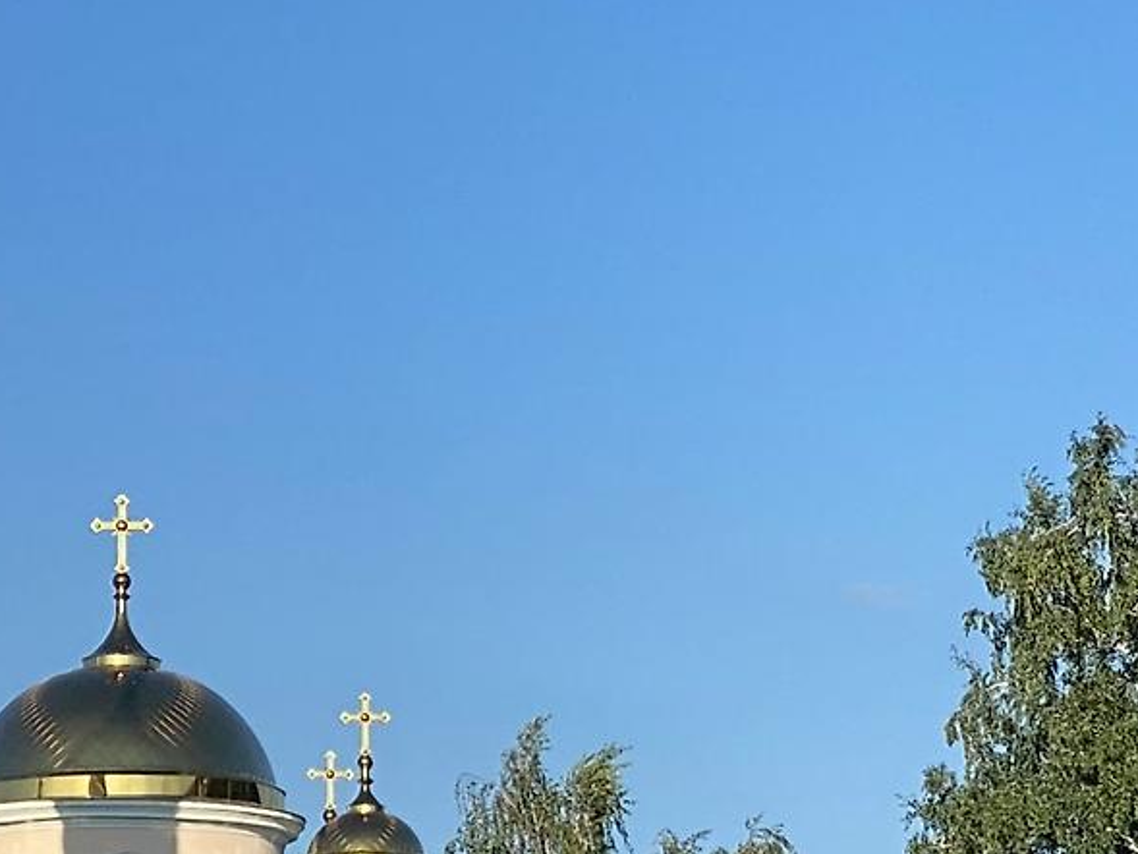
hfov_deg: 18.2
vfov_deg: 13.9
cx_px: 114
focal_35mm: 106
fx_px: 3485
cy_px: 614
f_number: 2
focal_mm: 6
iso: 20
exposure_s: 1/1597
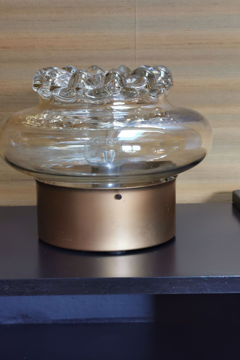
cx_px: 113
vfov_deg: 29.7
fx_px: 680
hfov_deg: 20.0
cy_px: 181
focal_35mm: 68
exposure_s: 1/60
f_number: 1.6
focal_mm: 5.56
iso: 100
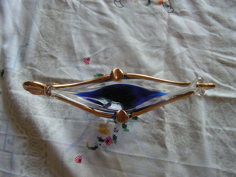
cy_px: 88
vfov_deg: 39.7
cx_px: 118
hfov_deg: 51.4
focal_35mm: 36
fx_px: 245
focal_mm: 6
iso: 125
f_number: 3.2
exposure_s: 1/40
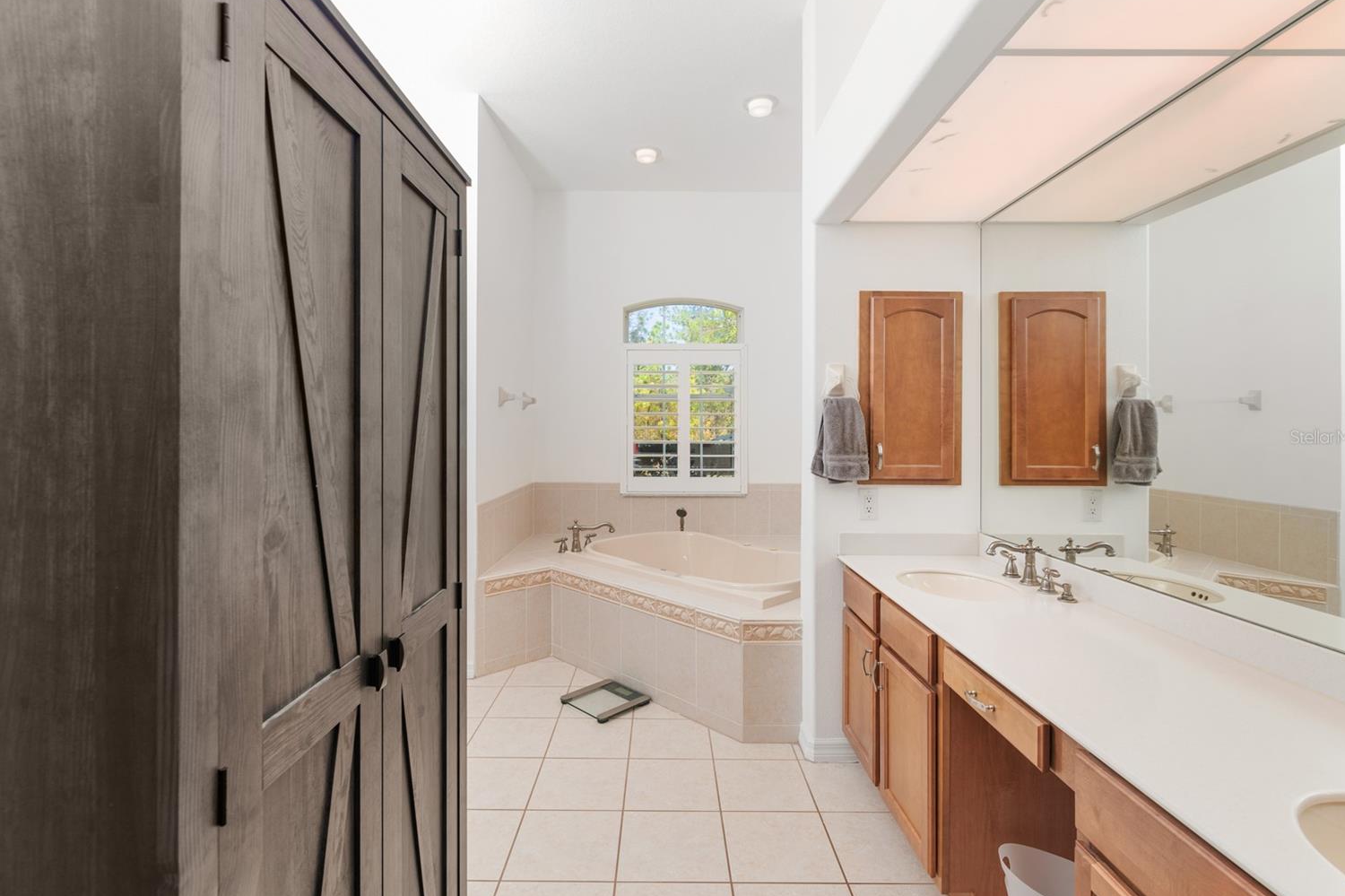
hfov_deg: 96.7
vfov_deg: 73.7
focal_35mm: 16
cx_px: 653
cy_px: 437
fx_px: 598
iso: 200
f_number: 8
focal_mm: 15
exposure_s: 1/60
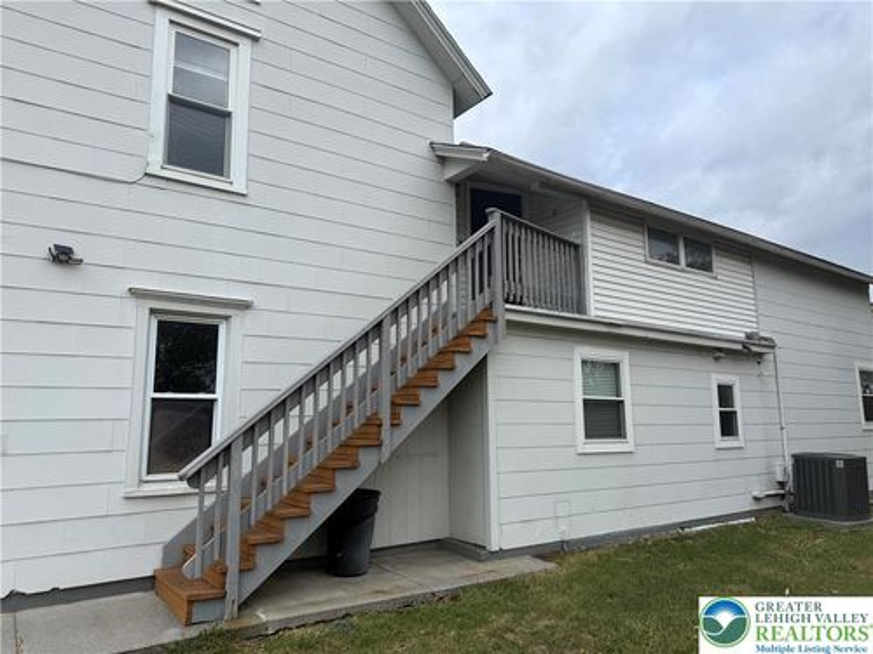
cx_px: 436
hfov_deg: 71.6
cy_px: 327
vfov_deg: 56.8
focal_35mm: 24
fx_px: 605
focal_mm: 6.76
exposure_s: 1/1855
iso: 80
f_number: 1.78
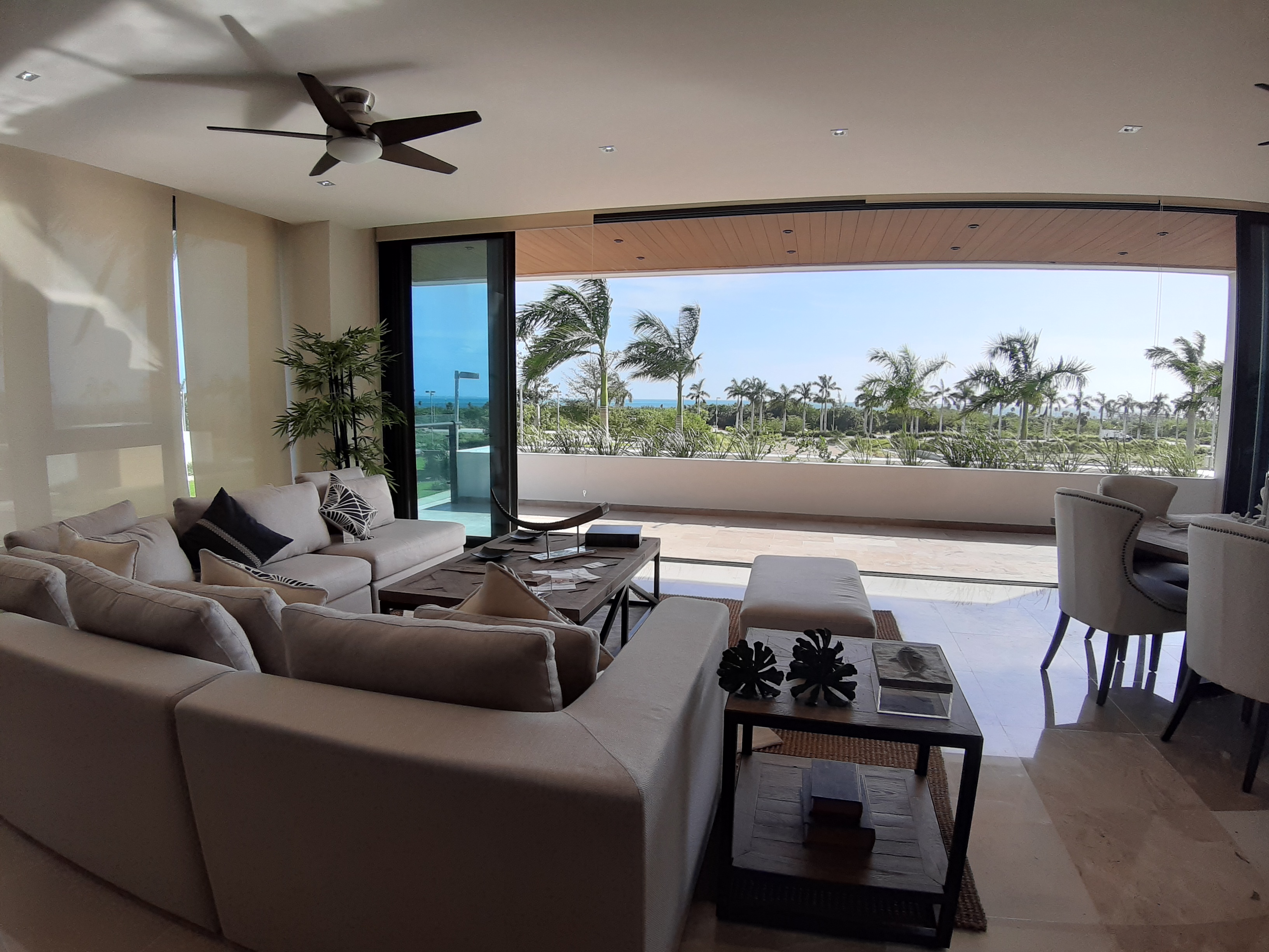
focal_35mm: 18
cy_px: 476
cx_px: 634
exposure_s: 1/795
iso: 40
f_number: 2.4
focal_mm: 1.87
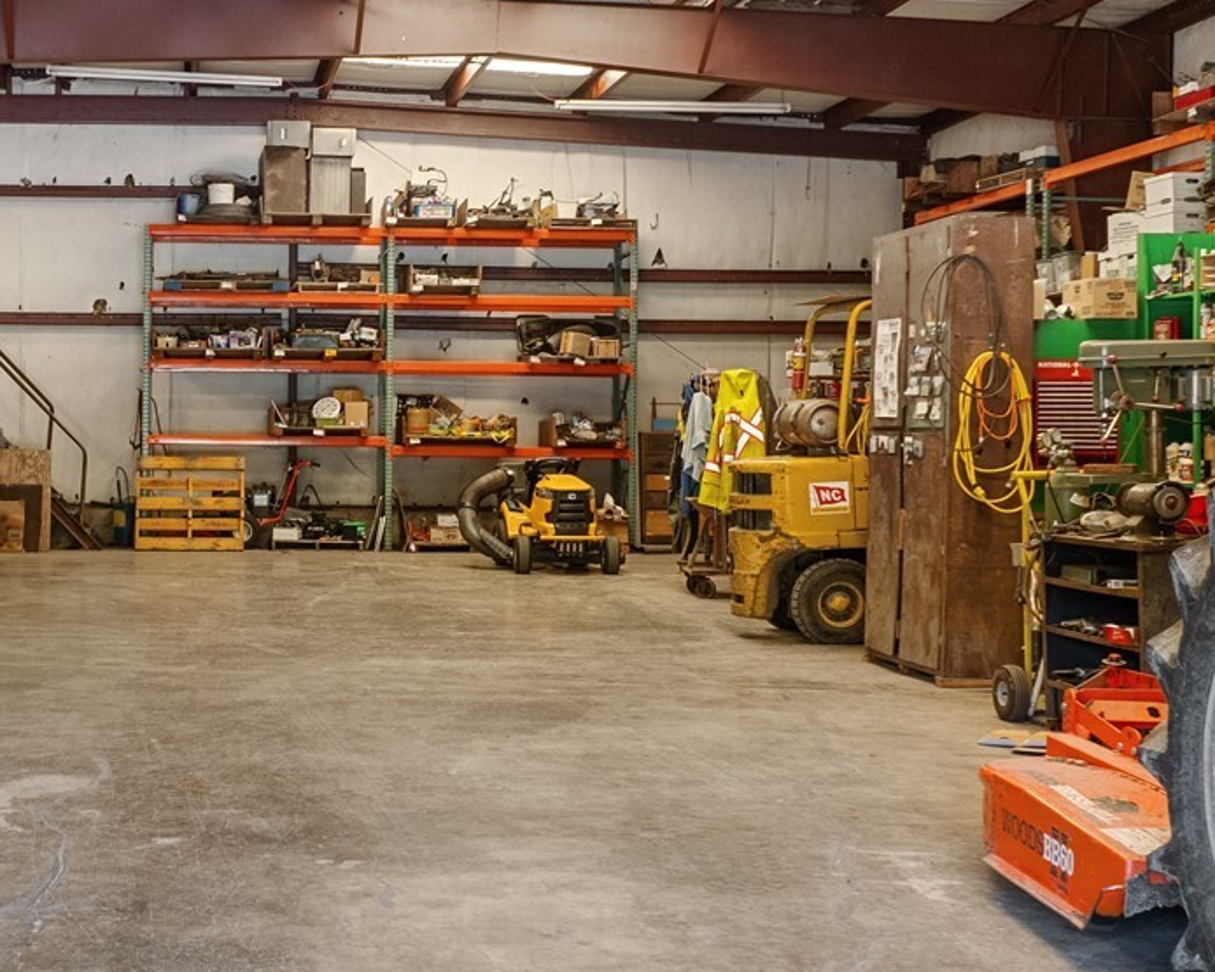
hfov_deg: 33.6
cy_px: 457
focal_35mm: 54
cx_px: 220
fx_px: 1942
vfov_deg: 28.1
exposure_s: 1/15
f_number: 2.8
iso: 120
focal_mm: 12.29
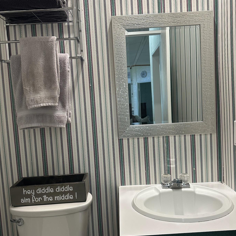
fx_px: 247
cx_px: 121
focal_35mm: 32
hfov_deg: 51.1
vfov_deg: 51.1
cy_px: 125
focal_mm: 6.86
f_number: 1.78
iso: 160
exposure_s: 1/60
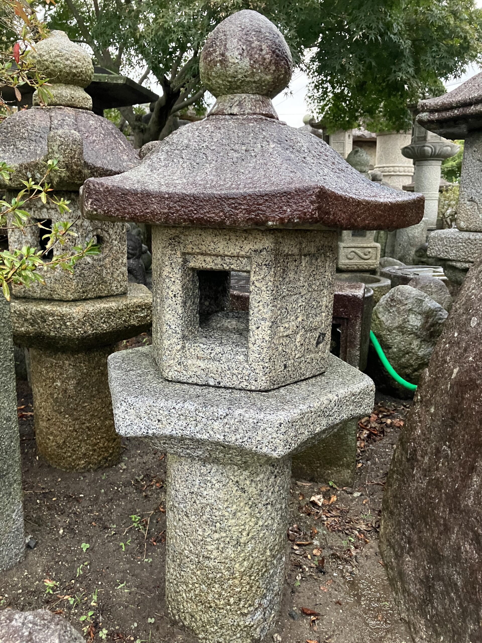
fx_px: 520
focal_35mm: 28
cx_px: 241
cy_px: 322
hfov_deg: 49.7
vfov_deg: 63.4
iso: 320
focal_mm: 3.99
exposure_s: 1/50
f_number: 1.8
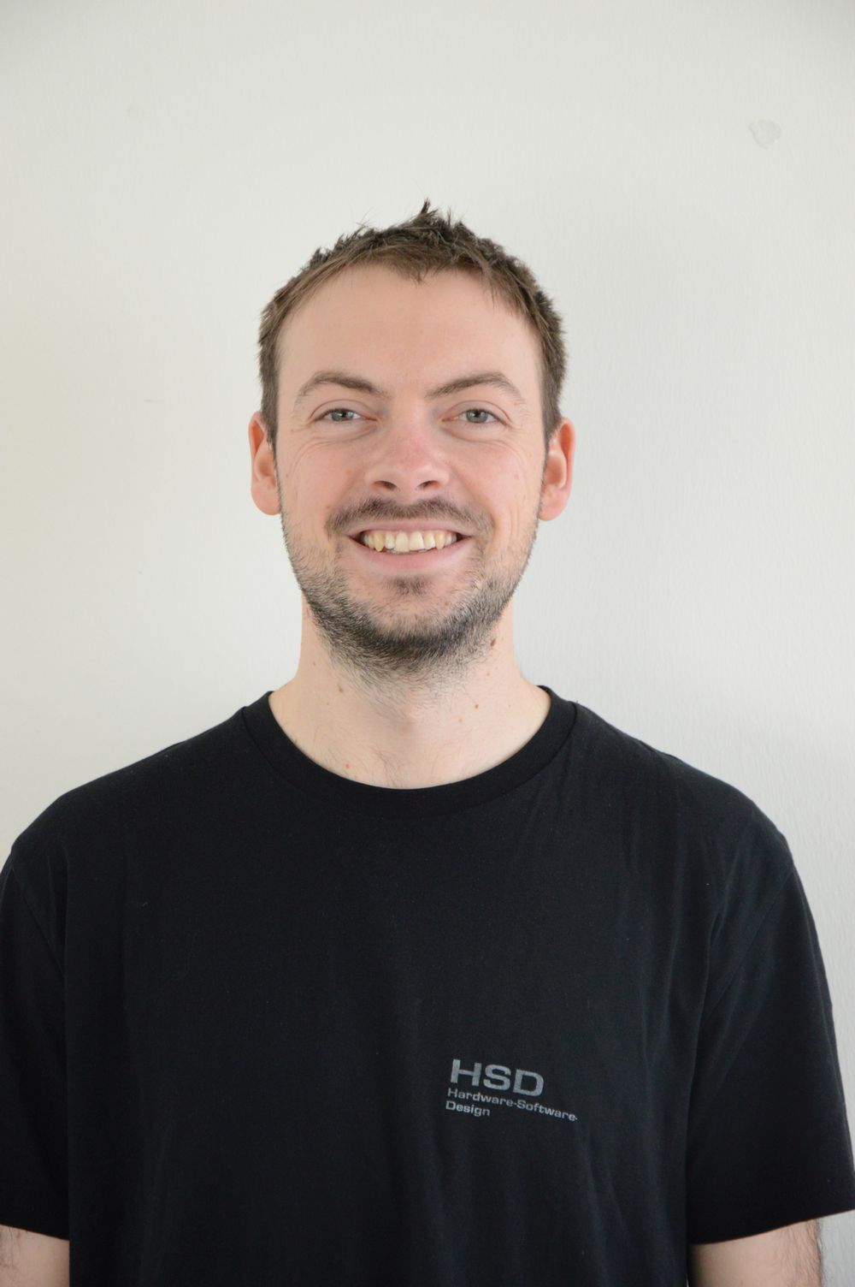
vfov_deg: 18.2
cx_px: 428
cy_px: 644
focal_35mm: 112
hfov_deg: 12.2
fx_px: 4015
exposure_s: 1/125
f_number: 5.3
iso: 1600
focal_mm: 75
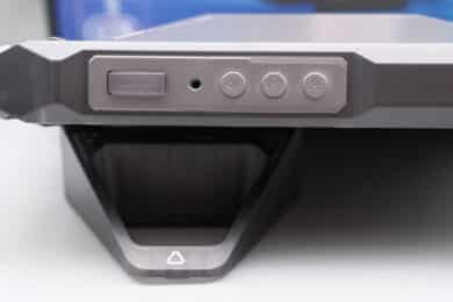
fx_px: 944
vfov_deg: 18.2
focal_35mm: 75
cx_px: 226
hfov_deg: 27.0
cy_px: 151
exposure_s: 1/140
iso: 3200
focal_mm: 50
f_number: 7.1
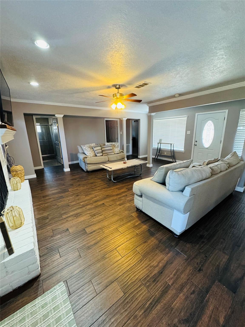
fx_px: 132
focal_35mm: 14
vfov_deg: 102.1
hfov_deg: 85.7
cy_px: 164
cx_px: 122
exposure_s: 1/60
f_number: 2.2
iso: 500
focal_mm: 2.22
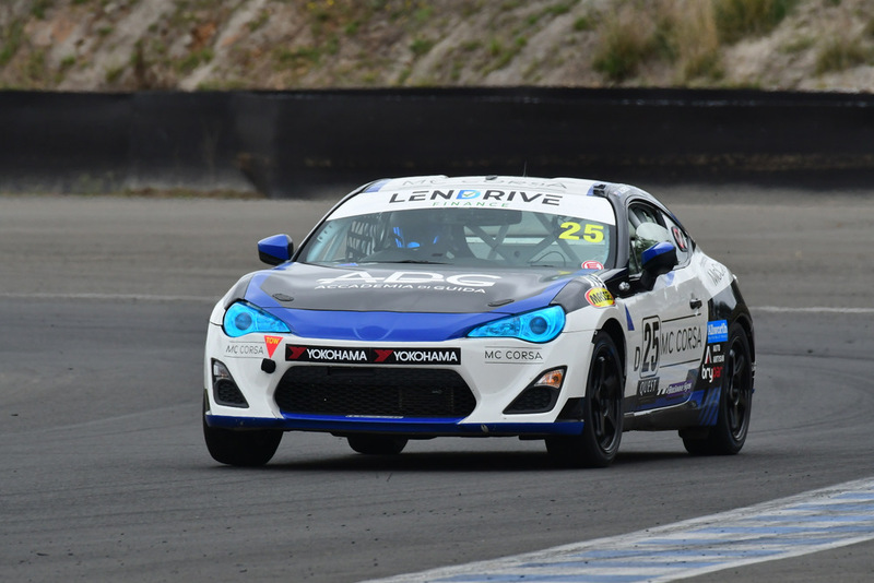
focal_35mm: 750
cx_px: 437
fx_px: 18214
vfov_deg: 1.8
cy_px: 292
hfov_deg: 2.7
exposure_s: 1/640
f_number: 11
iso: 1000
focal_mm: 500
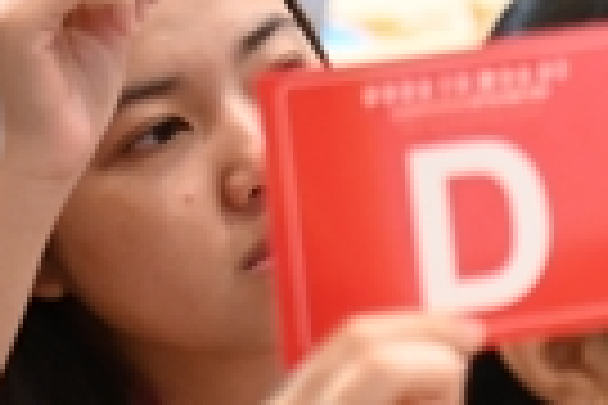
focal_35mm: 578
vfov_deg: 2.4
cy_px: -243
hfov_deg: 3.5
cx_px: 1378
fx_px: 9761
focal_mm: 120
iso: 4000
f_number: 4
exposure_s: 1/100
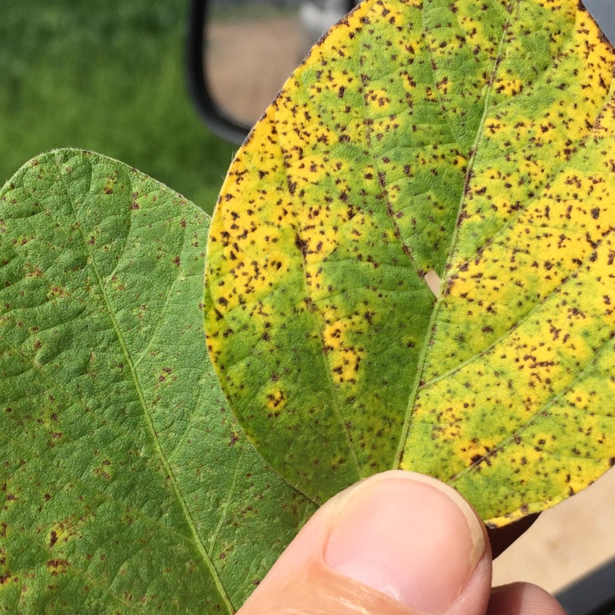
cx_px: 295
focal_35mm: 55
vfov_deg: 31.0
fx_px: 1106
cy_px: 350
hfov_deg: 31.1
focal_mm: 4.15
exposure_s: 1/2326
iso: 32
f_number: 2.2
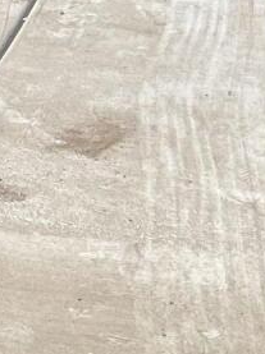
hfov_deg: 7.8
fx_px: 1923
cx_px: -92
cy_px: -629
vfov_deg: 9.0
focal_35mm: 188
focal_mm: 5.1
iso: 32
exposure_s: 1/3788
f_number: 1.6
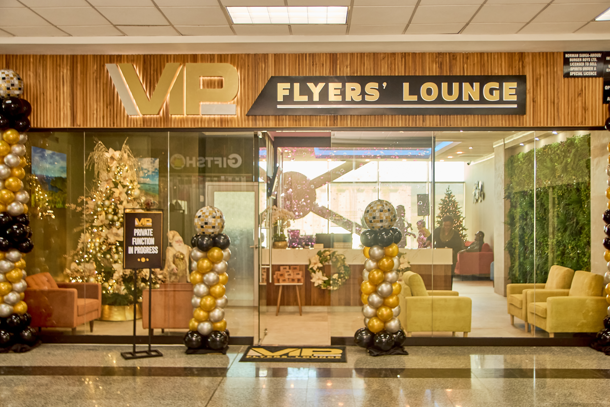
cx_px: 311
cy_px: 201
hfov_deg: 51.9
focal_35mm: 37
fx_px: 627
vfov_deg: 35.9
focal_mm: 24
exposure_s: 1/125
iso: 320
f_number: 2.8
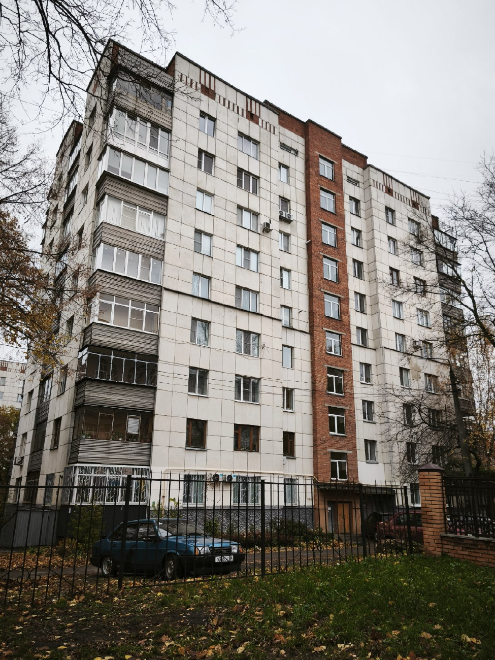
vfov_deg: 73.9
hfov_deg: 58.9
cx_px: 248
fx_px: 439
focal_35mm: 23
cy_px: 330
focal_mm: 5.35
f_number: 1.7
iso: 80
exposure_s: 1/237
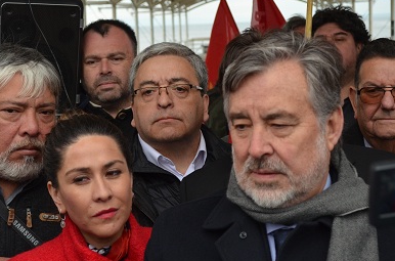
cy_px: 142
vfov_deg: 16.2
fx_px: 919
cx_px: 152
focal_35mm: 84
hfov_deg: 24.2
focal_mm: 36
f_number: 5
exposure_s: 1/500
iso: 1000
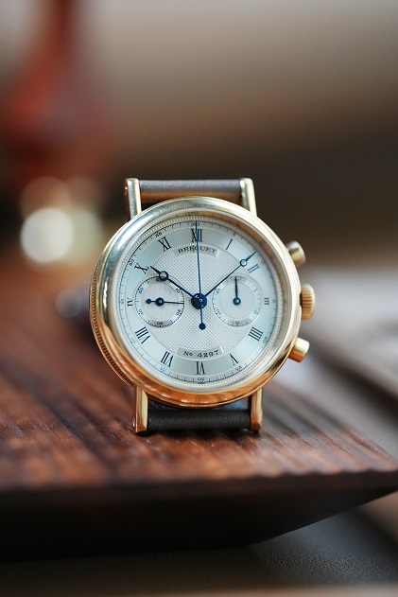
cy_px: 298
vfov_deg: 19.5
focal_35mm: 105
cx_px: 199
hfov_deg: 13.0
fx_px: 1740
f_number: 2.8
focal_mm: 105
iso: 5000
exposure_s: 1/250
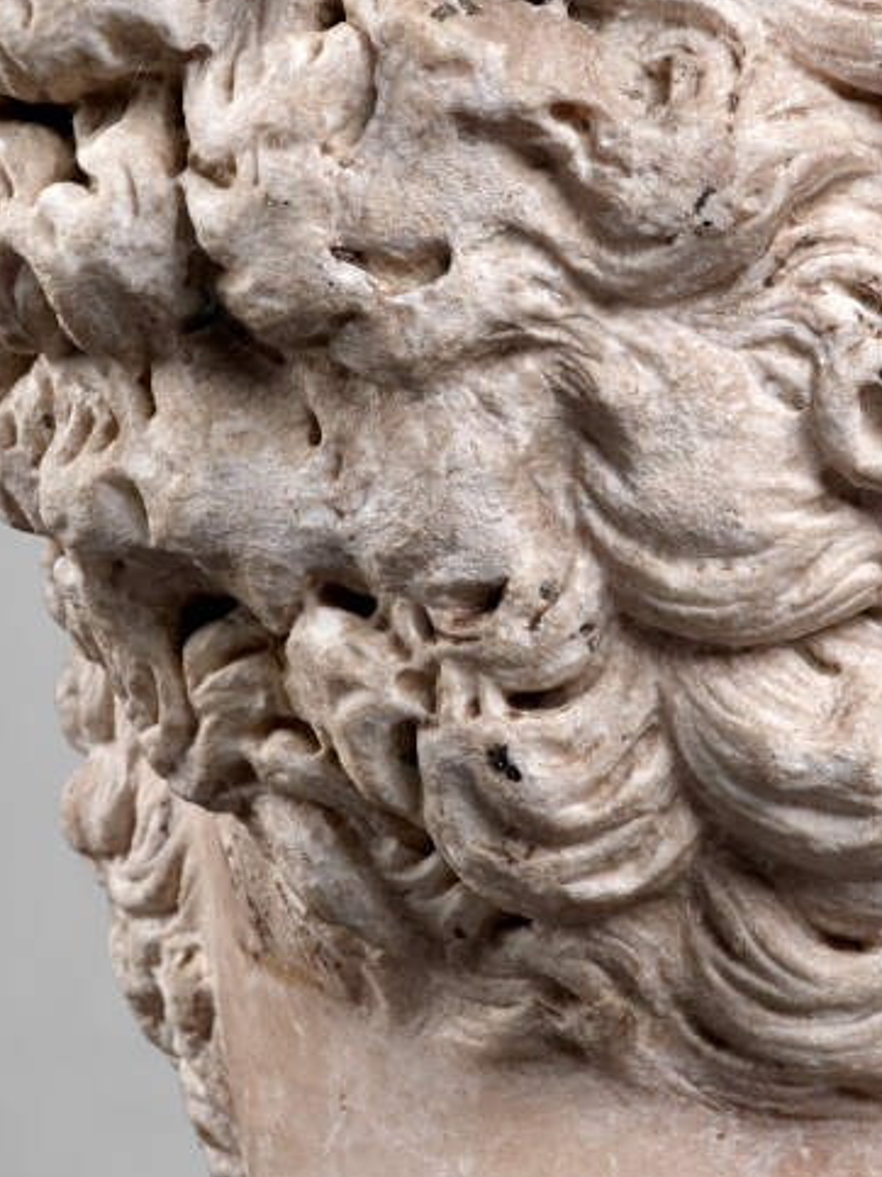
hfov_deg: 8.5
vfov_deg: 11.4
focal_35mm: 174
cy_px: 476
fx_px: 5914
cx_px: 746
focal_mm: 80
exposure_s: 1/100
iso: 200
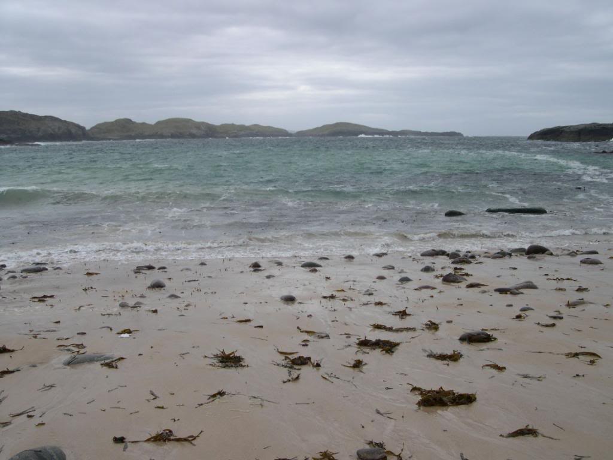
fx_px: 673
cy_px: 230
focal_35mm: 38
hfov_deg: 49.0
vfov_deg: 37.7
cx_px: 306
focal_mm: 8
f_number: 7.6
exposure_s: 1/200
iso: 100
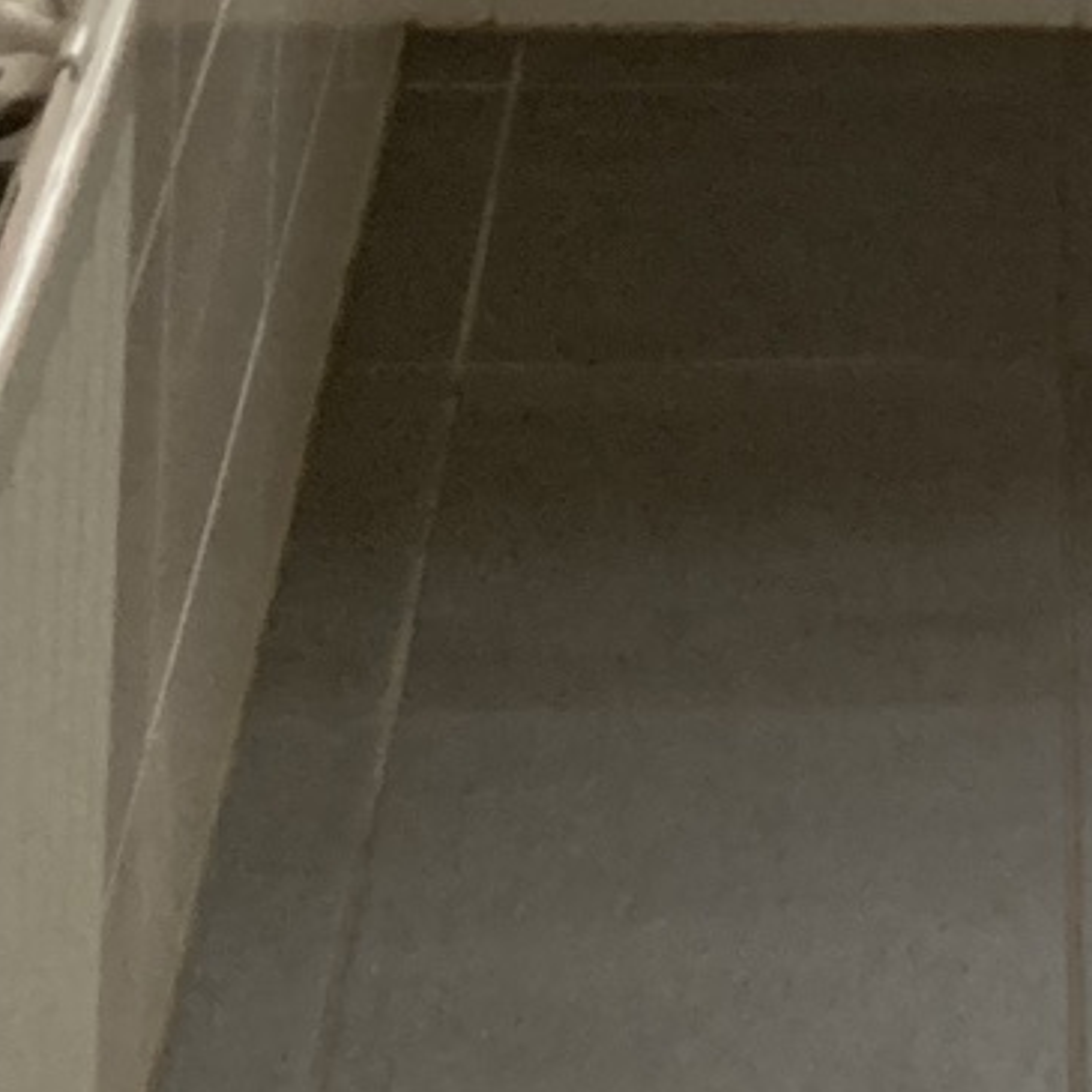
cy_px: -1152
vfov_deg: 11.3
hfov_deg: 11.2
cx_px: 2289
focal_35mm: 139
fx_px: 4961
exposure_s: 1/89
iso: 80
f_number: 1.8
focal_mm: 3.99
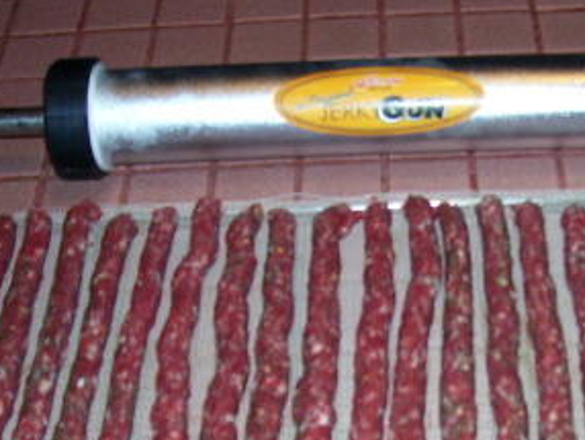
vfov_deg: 19.0
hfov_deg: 25.4
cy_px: 405
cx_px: 428
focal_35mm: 76
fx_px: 1285
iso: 125
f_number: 2.7
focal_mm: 5.6
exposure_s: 1/60
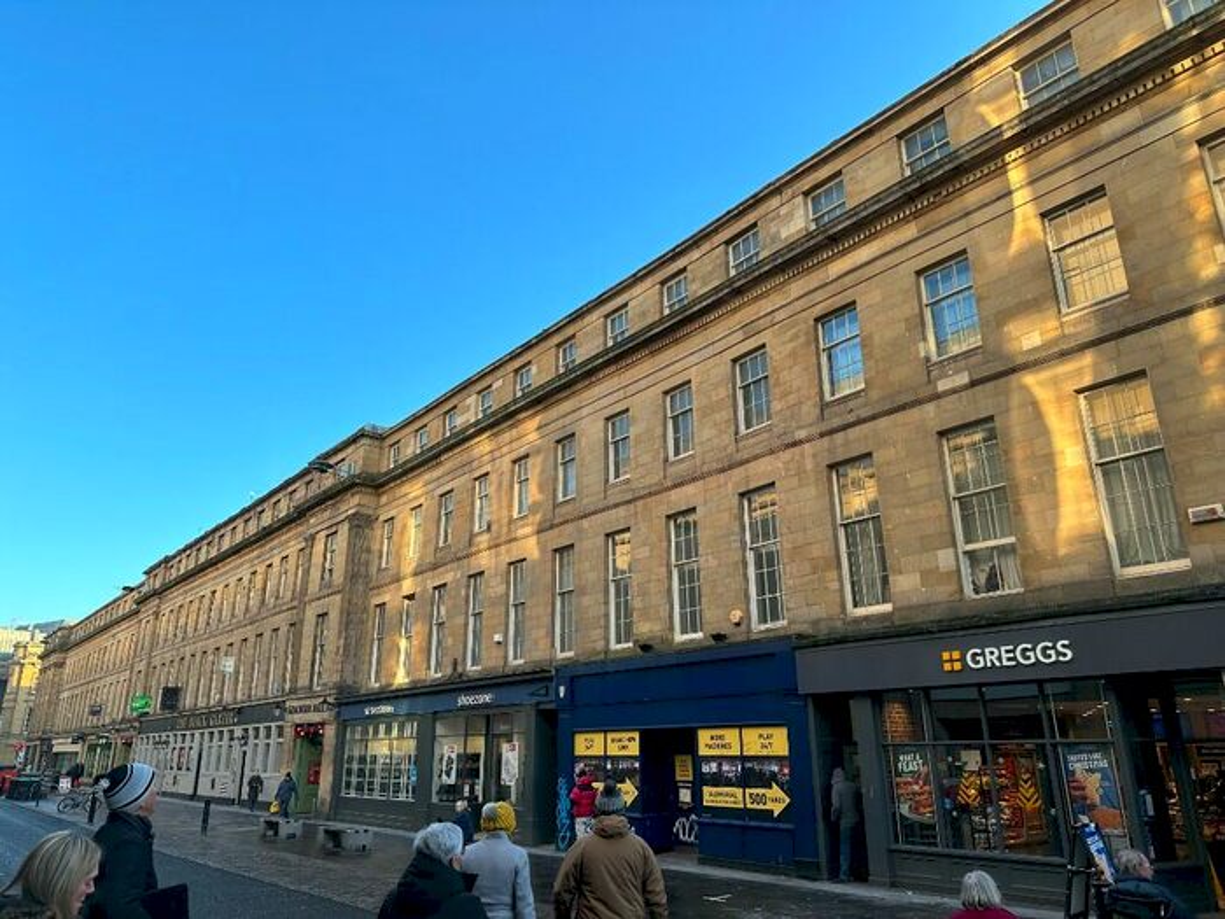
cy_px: 460
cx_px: 612
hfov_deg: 71.6
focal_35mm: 24
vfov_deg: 56.8
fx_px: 849
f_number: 1.78
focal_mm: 6.86
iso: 80
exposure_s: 1/857
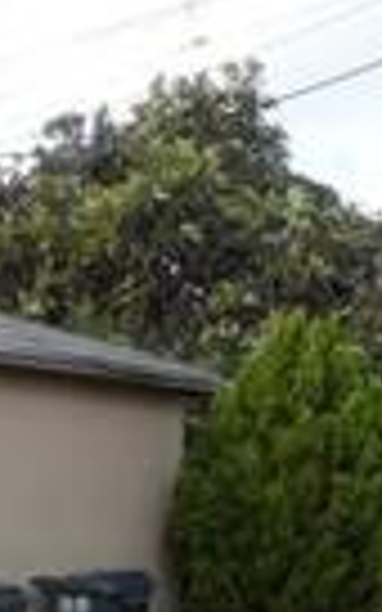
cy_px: 531
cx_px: -169
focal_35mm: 69
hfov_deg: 17.3
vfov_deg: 28.8
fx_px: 1149
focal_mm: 4.9
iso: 80
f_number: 3.3
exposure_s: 1/350
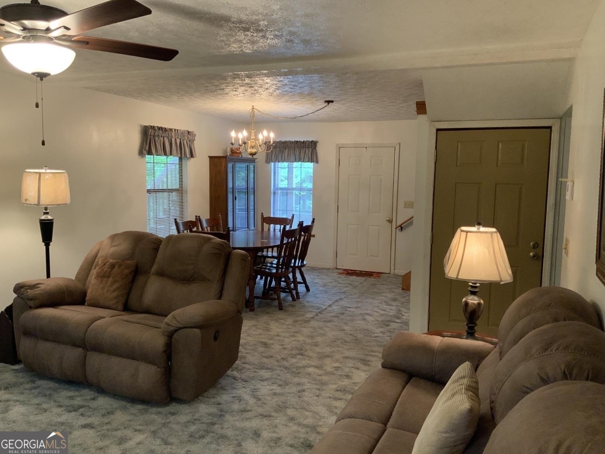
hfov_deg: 61.7
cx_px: 302
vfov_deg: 48.2
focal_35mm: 29
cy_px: 227
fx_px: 507
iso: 250
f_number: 1.8
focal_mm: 3
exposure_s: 1/60
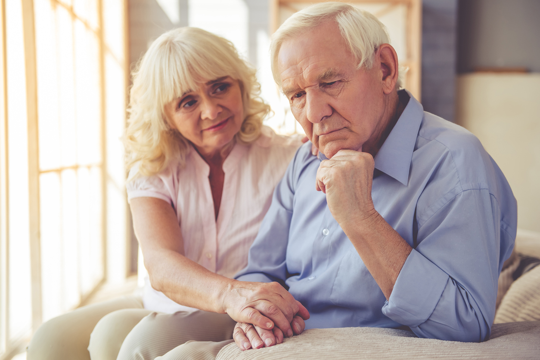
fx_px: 825
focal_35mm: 55
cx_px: 270
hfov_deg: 36.2
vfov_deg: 24.6
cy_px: 180
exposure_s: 1/400
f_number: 3.2
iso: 400
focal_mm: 55
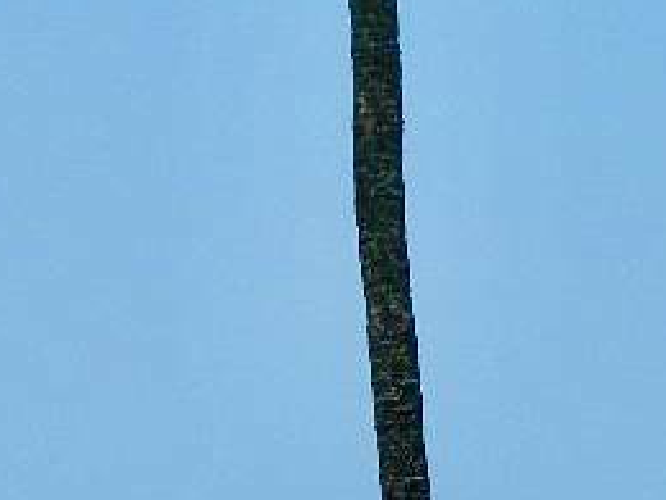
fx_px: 7792
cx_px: 459
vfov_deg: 3.6
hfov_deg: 4.9
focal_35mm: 405
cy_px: 874
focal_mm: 18.6
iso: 80
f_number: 4.5
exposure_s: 1/800
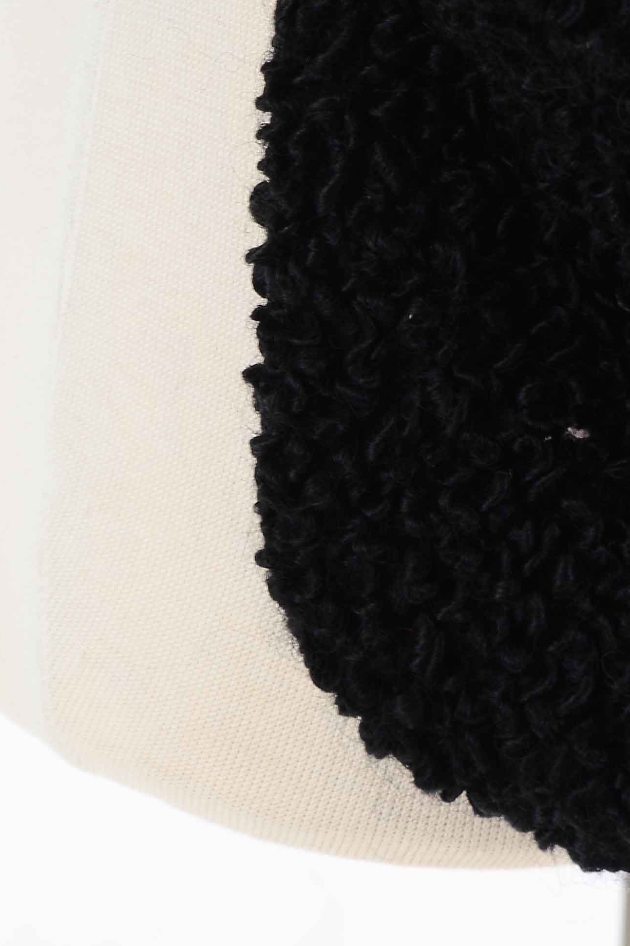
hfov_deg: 3.4
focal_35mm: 399
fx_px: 10482
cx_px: 492
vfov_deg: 5.1
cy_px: -215
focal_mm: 105
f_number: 7.1
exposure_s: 1/80
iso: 160
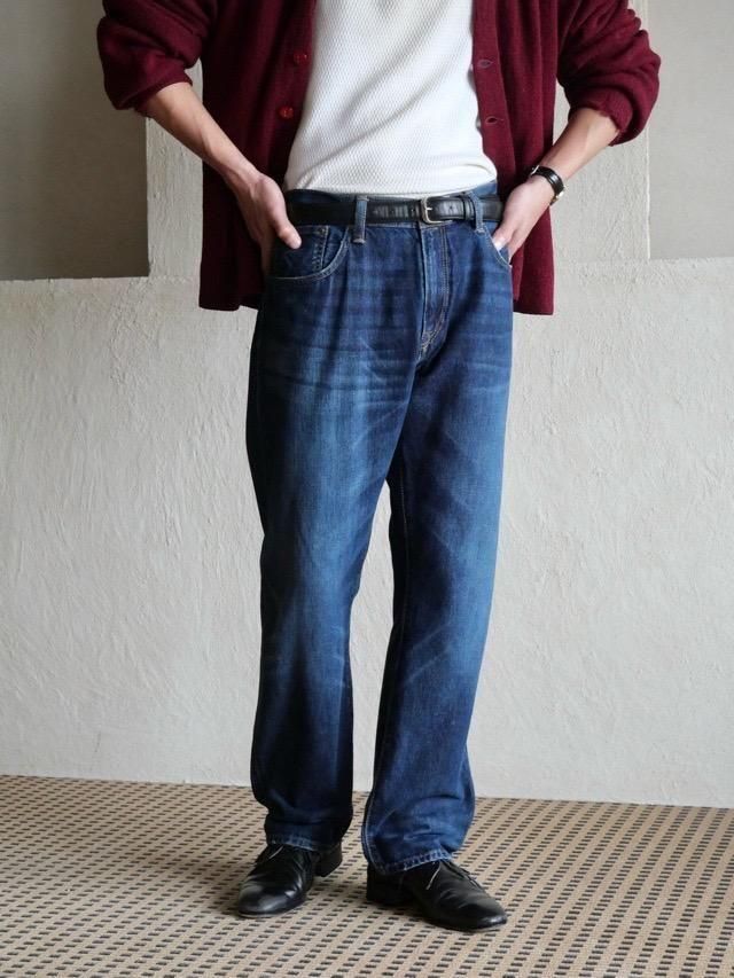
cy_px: 489
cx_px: 367
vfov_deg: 28.6
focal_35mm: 68
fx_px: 1922
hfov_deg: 21.6
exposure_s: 1/80
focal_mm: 34
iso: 2500
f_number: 3.8
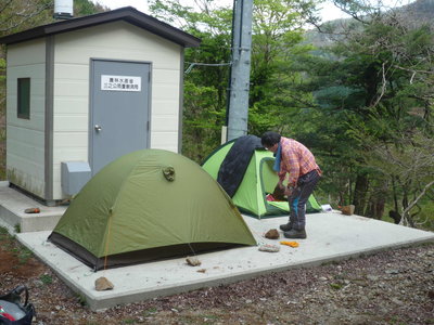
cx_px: 217
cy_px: 162
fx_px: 627
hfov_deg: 38.2
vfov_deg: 29.1
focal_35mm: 50
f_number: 4.3
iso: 100
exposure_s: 1/125
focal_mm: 8.8
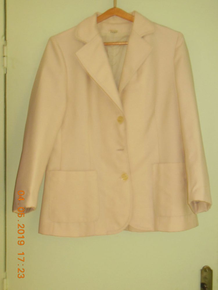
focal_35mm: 50
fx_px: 420
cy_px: 145
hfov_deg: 29.1
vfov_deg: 38.2
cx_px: 109
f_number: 4
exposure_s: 1/4
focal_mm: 8.9
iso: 400
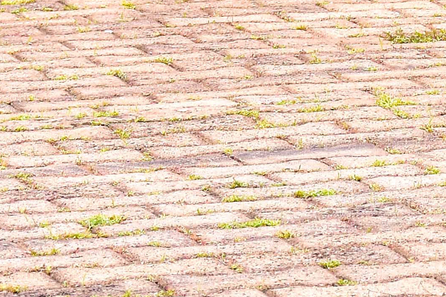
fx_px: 5897
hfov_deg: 4.3
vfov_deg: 2.9
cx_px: 796
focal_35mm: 476
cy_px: -528
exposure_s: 1/400
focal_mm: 56
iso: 500
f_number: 8
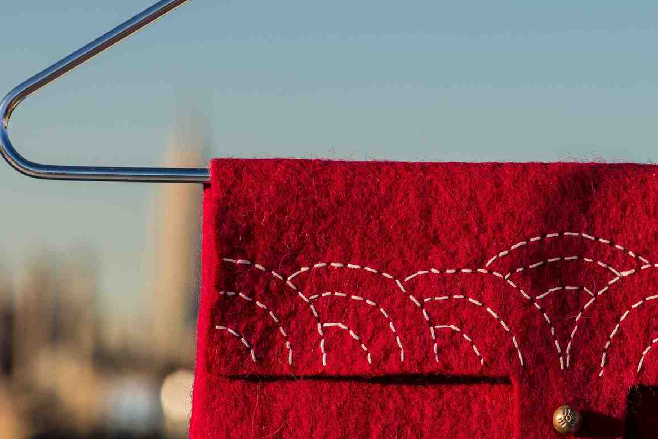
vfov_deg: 7.5
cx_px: 557
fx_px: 3327
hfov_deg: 11.2
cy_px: 162
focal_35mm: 182
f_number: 7.1
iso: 200
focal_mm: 85
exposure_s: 1/800
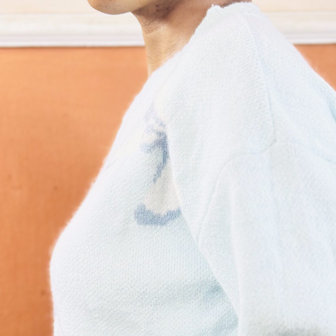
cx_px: 225
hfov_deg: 18.4
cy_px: 334
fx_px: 1032
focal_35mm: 94
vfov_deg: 18.0
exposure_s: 1/50
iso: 80
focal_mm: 6.86
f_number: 1.78
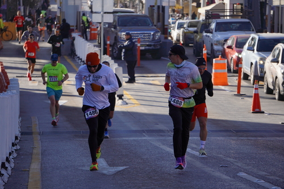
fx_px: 1715
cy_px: 94
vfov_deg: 6.3
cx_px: 142
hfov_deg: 9.5
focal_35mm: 218
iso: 200
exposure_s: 1/1250
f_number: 5.6
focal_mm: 145
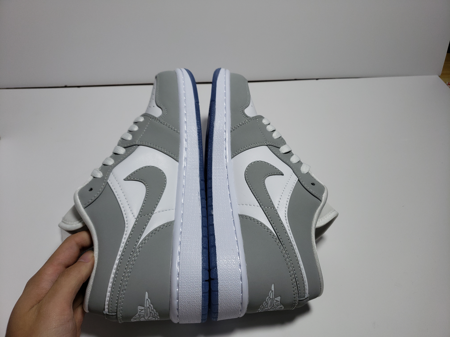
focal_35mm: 26
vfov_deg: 53.1
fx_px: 338
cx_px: 225
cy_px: 168
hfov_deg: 67.3
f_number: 1.5
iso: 50
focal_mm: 4.3
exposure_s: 1/942
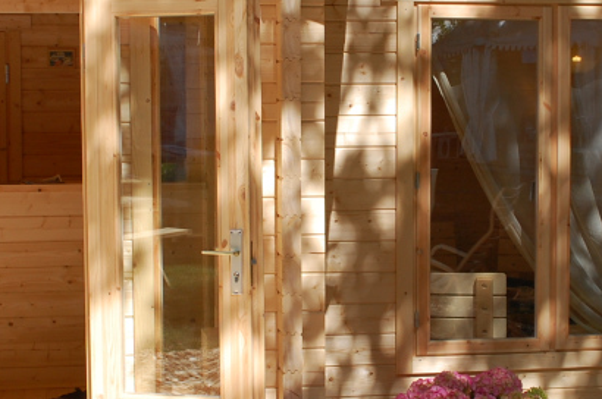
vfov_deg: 17.2
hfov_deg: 25.7
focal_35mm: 79
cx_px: 314
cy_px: 166
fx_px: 1319
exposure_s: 1/160
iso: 200
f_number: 11
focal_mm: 24
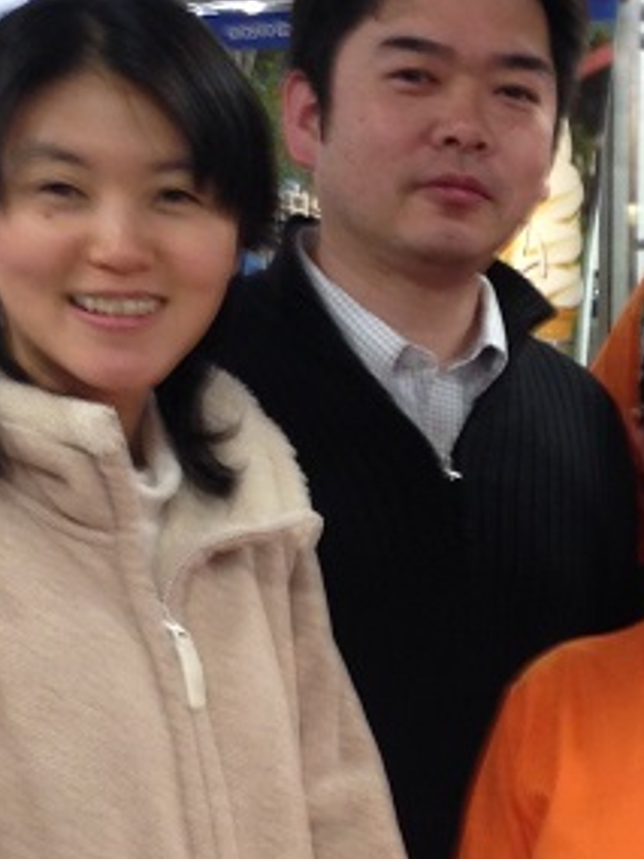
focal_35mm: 114
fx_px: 2828
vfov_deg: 17.2
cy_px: 608
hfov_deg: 12.9
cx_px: 537
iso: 64
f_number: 2.4
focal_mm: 4.12
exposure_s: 1/20
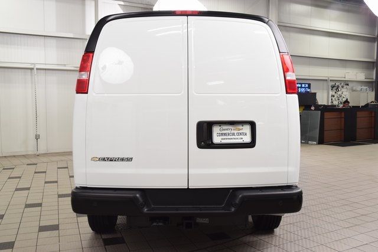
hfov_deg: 51.3
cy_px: 126
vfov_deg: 35.5
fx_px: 394
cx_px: 189
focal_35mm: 38
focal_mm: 25
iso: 1100
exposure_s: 1/60
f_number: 8
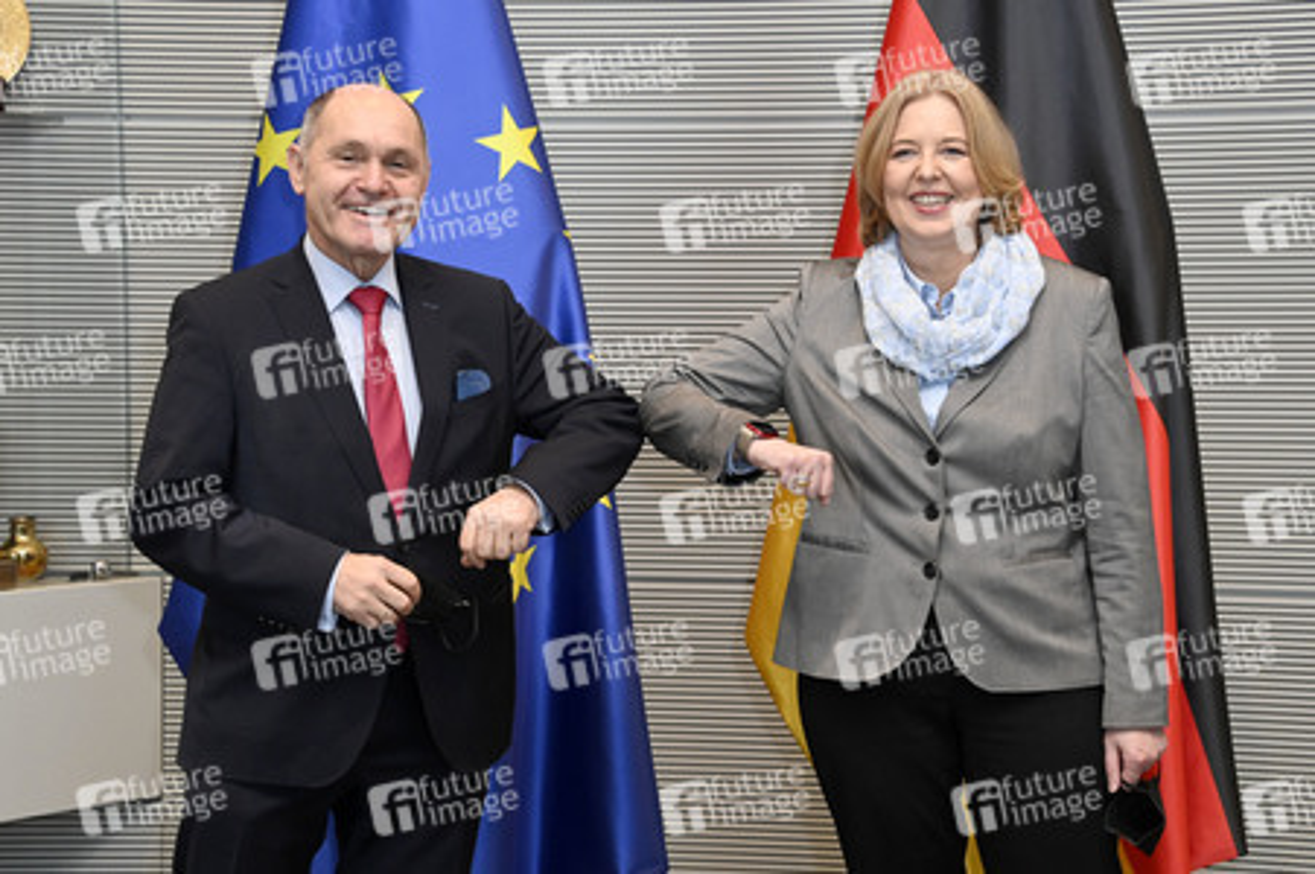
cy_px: 437
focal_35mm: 62
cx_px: 658
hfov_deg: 32.4
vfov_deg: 21.9
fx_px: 2263
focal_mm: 62
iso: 6400
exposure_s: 1/250
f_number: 5.6
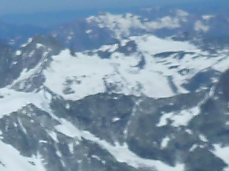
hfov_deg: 7.5
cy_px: 91
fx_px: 1515
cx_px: -482
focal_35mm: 229
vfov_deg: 6.5
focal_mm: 5.2
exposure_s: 1/400
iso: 100
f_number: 10
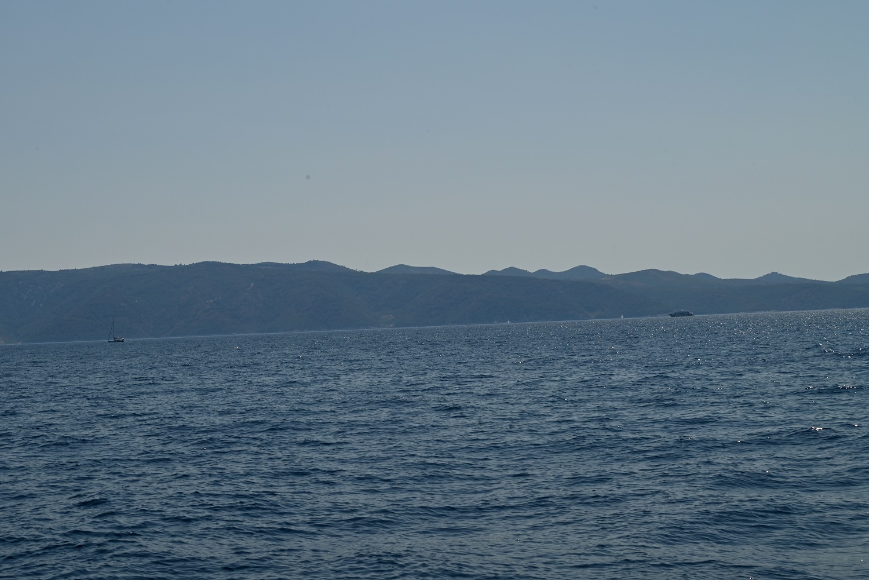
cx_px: 434
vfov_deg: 19.5
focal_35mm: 70
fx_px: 1690
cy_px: 290
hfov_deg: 28.8
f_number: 16
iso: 100
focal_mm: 70
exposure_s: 1/400
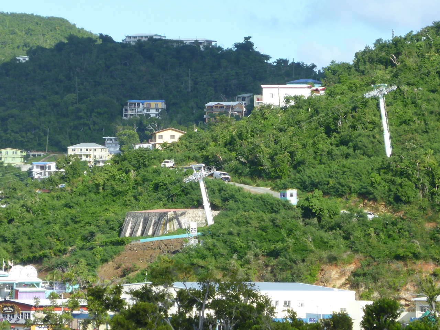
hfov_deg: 7.9
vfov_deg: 5.9
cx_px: 220
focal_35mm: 250
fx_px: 3178
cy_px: 165
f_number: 5.9
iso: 80
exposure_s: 1/160
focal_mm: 36
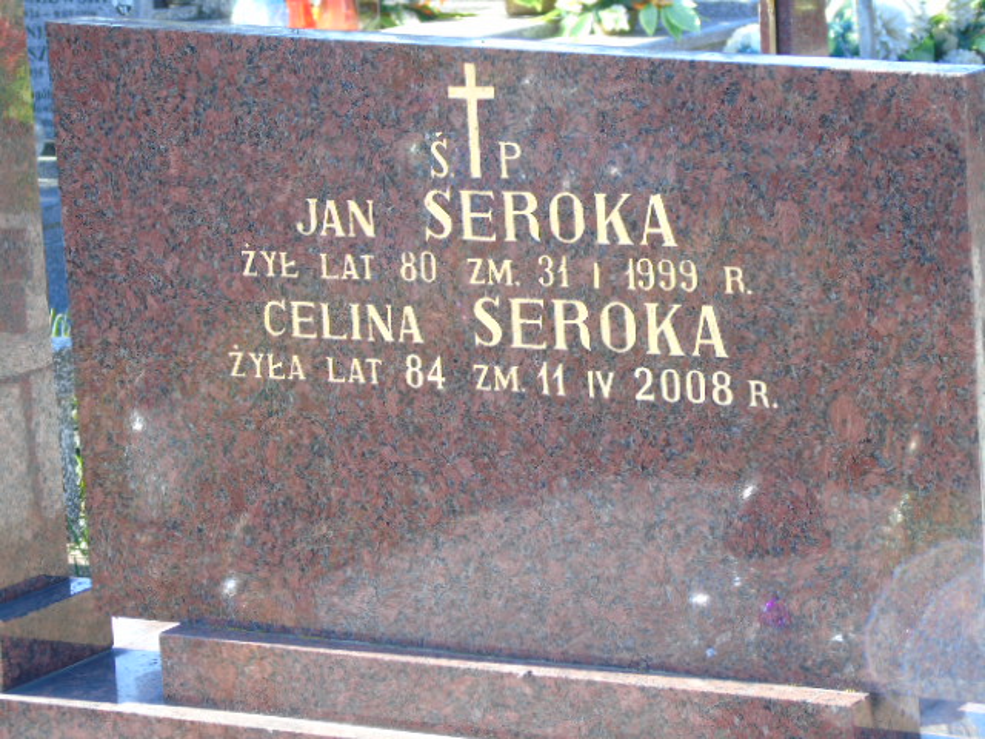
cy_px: 370
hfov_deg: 15.9
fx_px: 3528
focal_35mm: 124
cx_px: 492
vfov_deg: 12.0
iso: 80
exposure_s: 1/60
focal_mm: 22
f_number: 4.6
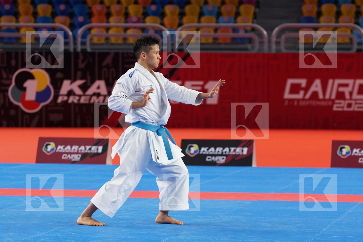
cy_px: 121
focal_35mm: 158
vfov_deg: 8.7
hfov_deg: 13.0
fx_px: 1588
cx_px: 182
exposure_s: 1/400
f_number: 3.2
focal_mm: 105
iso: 800
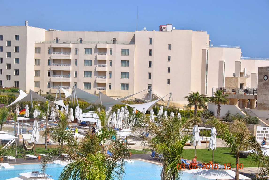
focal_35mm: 82
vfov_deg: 16.6
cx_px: 134
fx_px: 617
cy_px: 90
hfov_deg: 24.6
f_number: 9
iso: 100
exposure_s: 1/320
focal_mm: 55
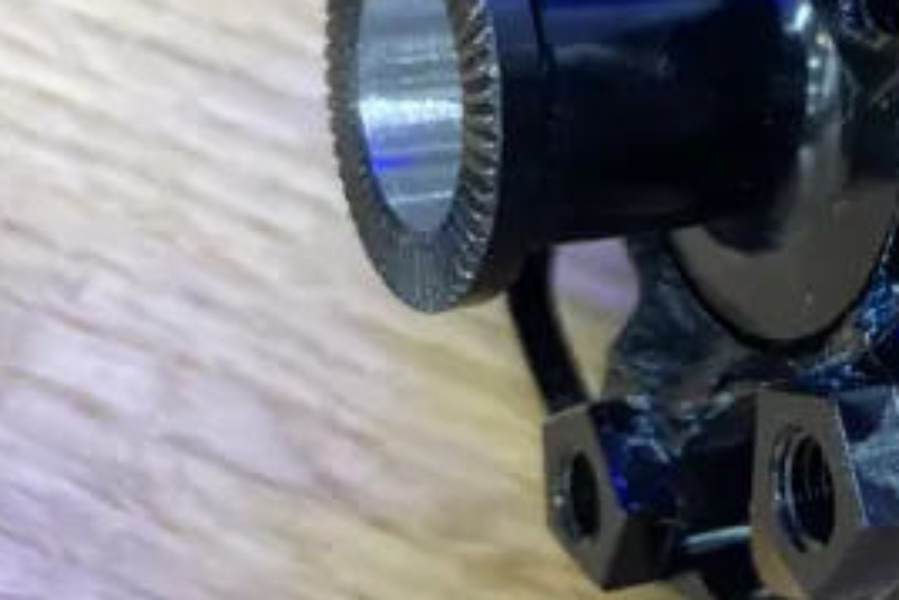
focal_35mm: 87
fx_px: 2174
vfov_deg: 15.4
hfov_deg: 21.6
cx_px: 1083
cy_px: 3
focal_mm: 3.99
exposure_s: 1/50
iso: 100
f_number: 1.8
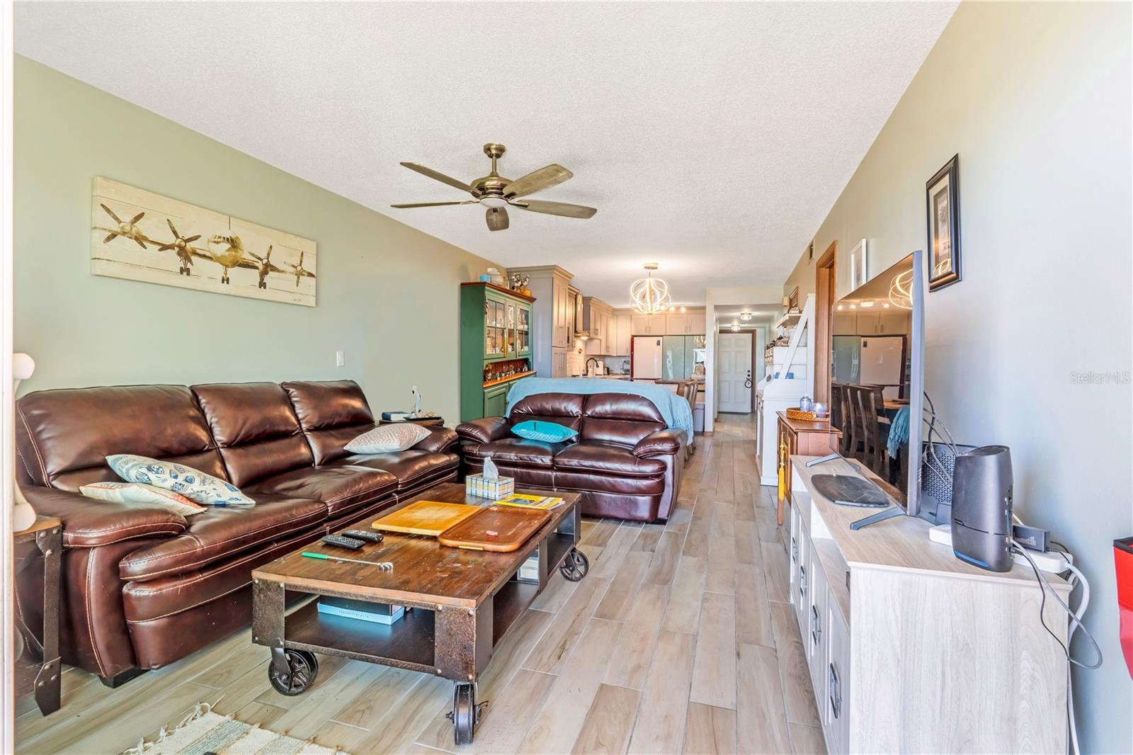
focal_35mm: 16
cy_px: 378
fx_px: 519
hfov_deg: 95.0
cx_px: 566
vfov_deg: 72.0
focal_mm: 11
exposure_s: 1/125
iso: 250
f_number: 9
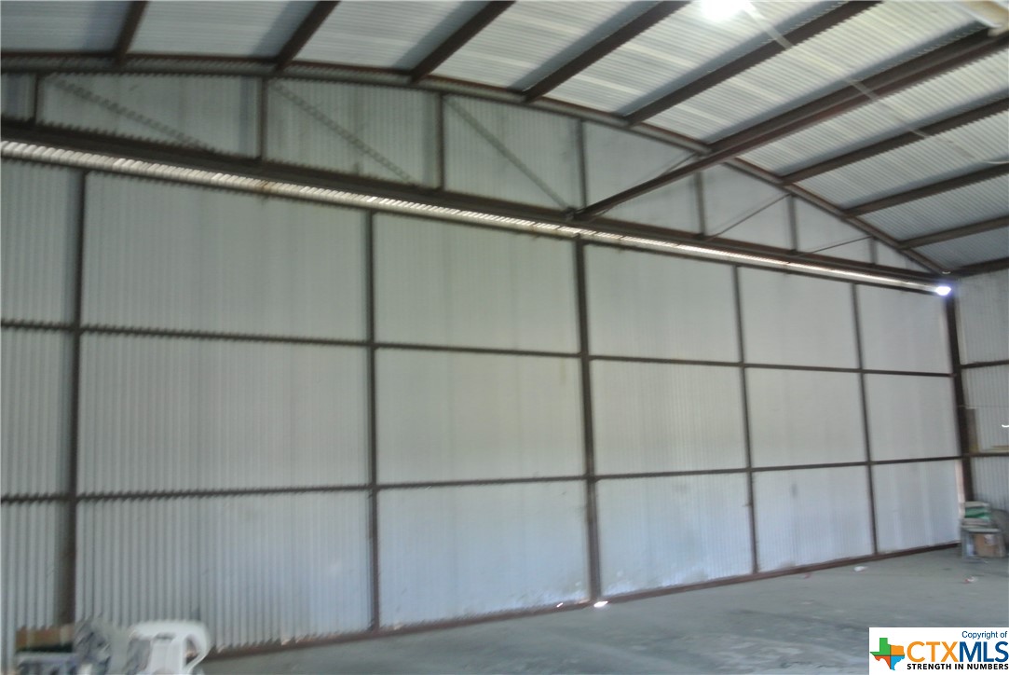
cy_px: 338
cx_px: 504
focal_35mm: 30
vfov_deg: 43.7
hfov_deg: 61.9
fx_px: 841
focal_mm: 11.4
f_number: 3.5
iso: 800
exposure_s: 1/25
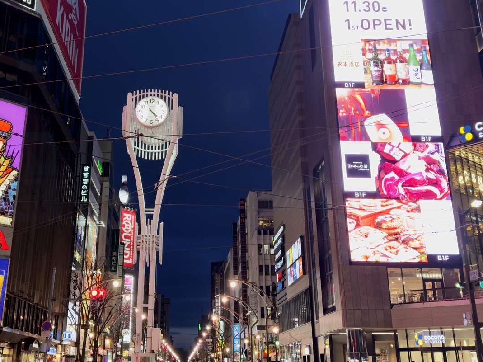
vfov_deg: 31.1
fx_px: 642
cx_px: 197
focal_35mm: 46
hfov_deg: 41.1
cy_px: 104
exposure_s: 1/50
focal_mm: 6.86
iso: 160
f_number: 1.78
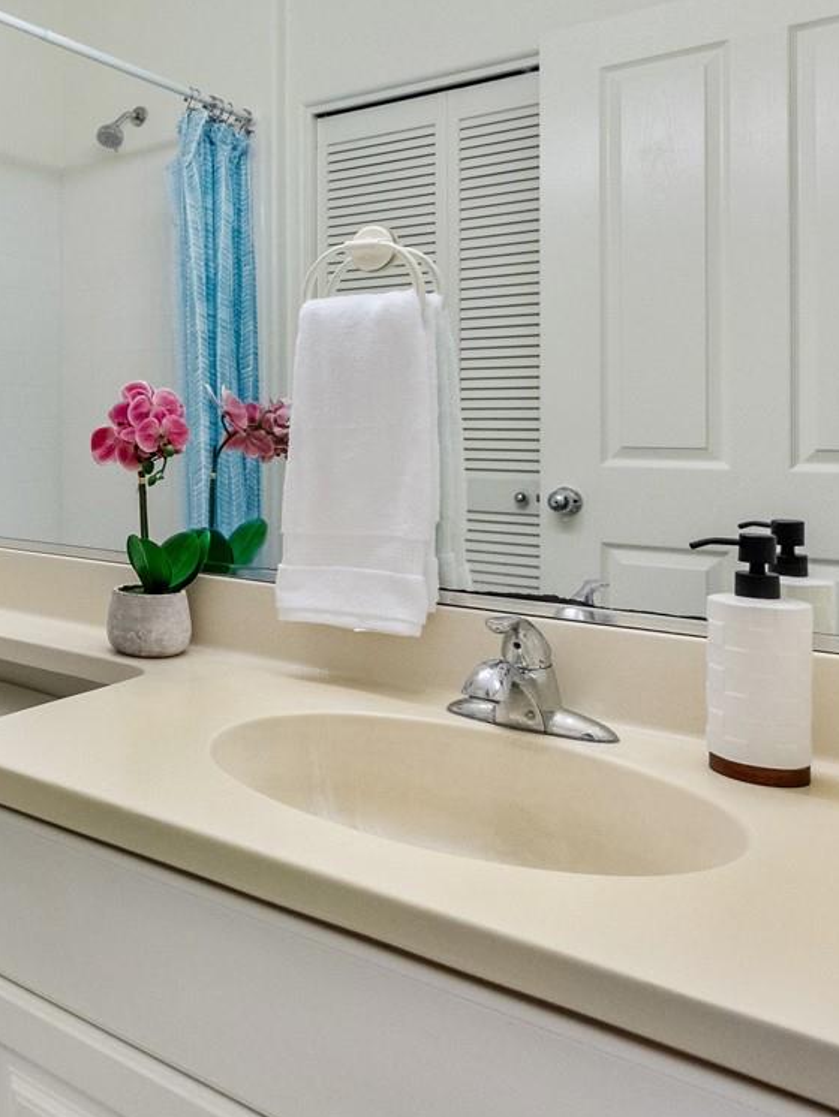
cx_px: -7
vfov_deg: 58.9
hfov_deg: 40.7
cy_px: 392
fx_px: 969
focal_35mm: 30
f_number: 4
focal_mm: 7
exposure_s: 1/6400
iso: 3200
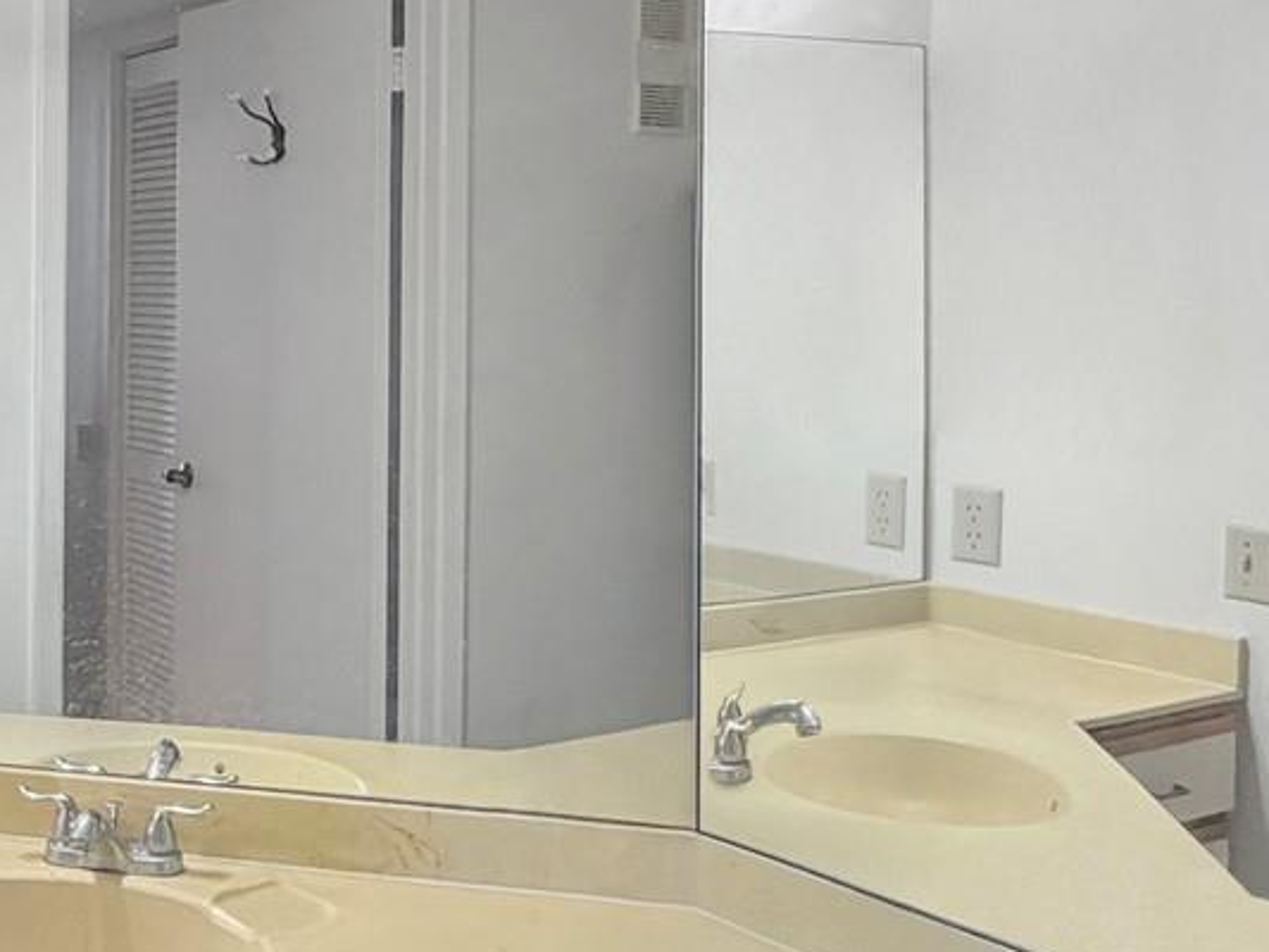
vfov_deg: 29.6
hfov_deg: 41.0
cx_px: 107
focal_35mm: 42
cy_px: 1135
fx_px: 1540
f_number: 2.2
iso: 250
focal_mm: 2.22
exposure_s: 1/60
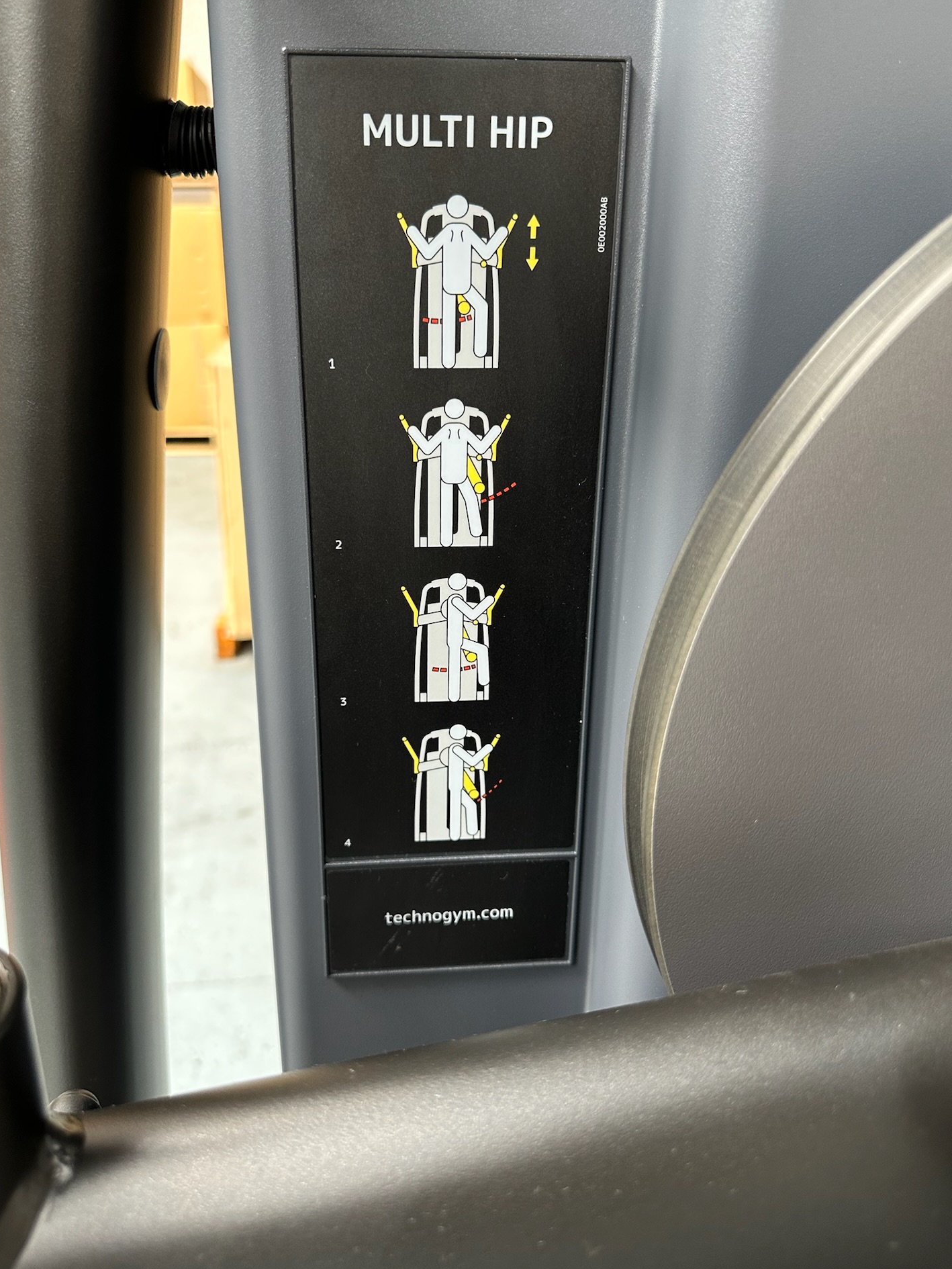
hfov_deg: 53.1
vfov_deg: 67.2
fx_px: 953
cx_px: 458
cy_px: 599
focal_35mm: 26
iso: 160
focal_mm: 6.86
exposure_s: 1/50
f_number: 1.78
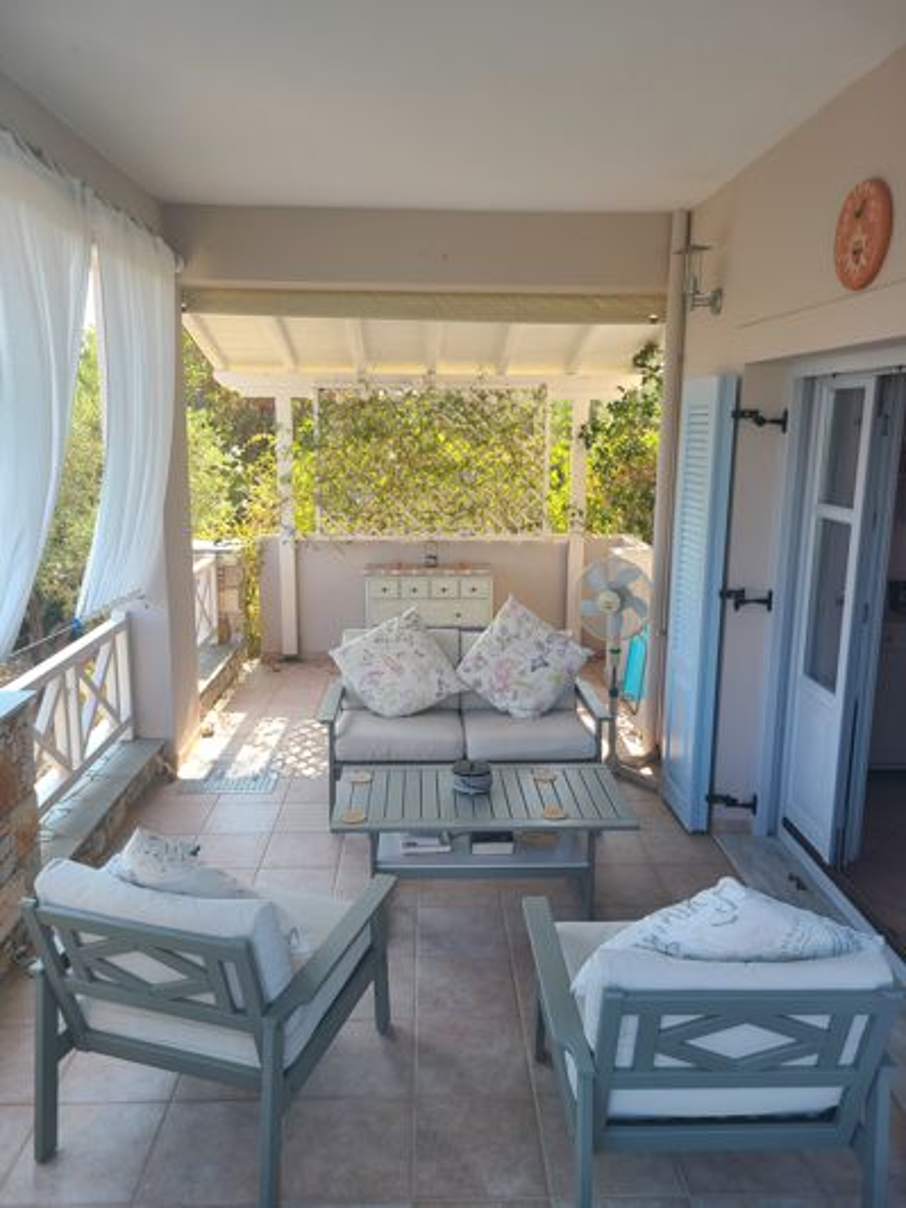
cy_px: 604
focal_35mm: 26
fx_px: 907
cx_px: 453
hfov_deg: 53.1
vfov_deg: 67.3
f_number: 1.8
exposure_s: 1/338
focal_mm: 5.4
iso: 40
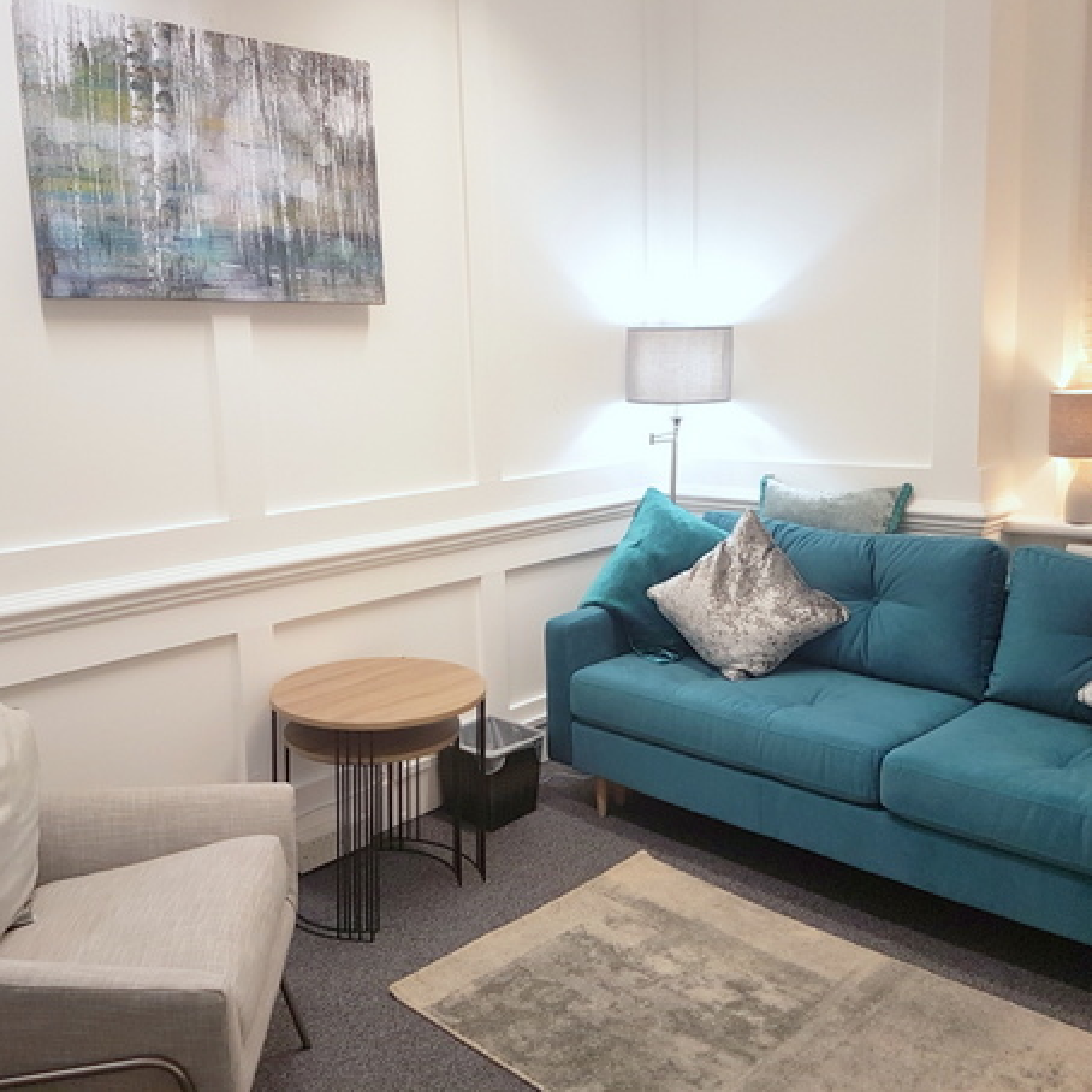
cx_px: 553
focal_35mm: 31
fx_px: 1106
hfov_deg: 52.5
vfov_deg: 52.5
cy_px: 542
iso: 80
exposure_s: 1/50
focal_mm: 4.2
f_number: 1.7
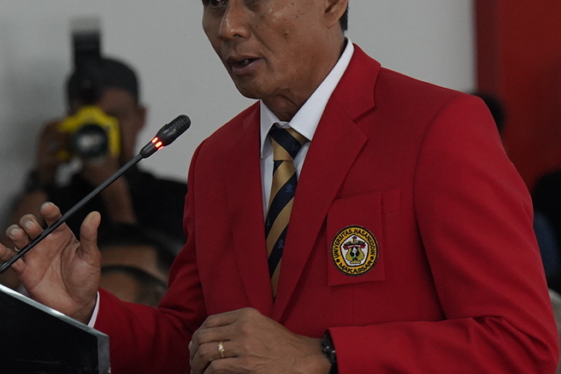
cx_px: 336
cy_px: 317
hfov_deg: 5.4
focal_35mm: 382
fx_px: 5955
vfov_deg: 3.6
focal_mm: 155
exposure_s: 1/100
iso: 4000
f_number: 6.3
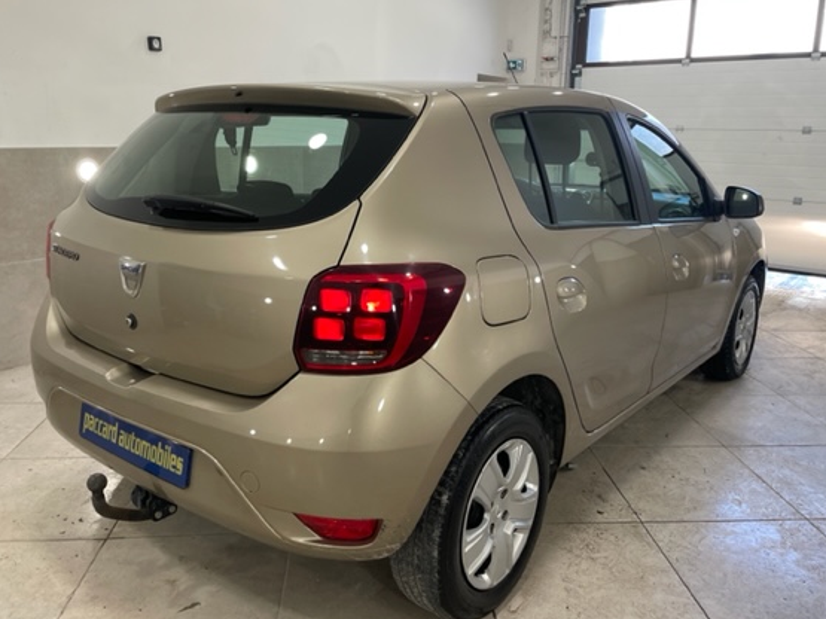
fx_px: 716
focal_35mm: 30
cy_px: 298
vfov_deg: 46.8
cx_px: 415
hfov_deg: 60.0
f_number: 1.6
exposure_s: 1/100
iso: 80
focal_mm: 4.2
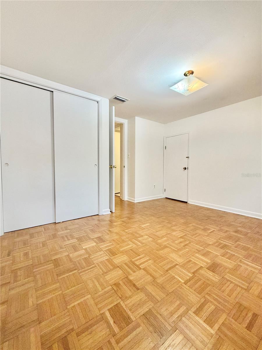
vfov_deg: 102.1
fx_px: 141
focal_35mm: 14
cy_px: 175
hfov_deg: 85.7
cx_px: 131
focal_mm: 2.22
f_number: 2.2
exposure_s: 1/60
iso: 250
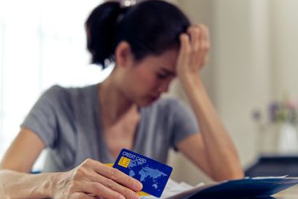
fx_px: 489
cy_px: 104
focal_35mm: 59
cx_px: 157
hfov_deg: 33.9
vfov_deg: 23.0
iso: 400
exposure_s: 1/200
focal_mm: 55
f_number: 2.2
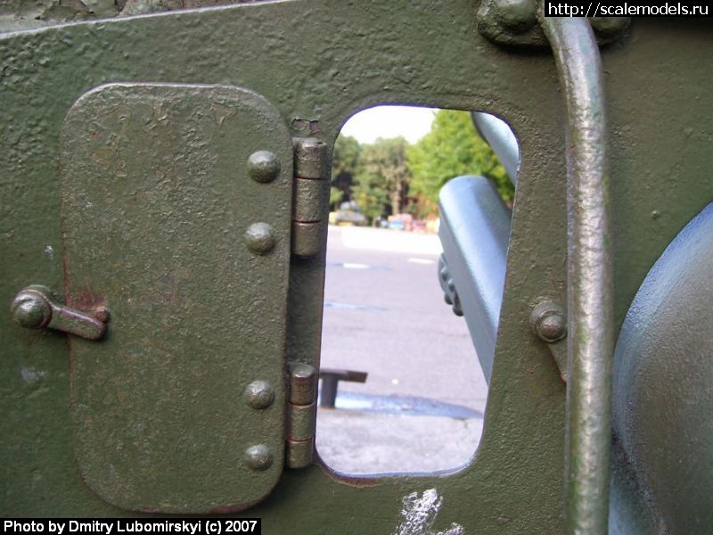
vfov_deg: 38.7
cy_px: 268
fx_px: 762
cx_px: 356
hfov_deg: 50.1
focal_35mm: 37
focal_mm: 6
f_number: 2.7
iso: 80
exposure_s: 1/90
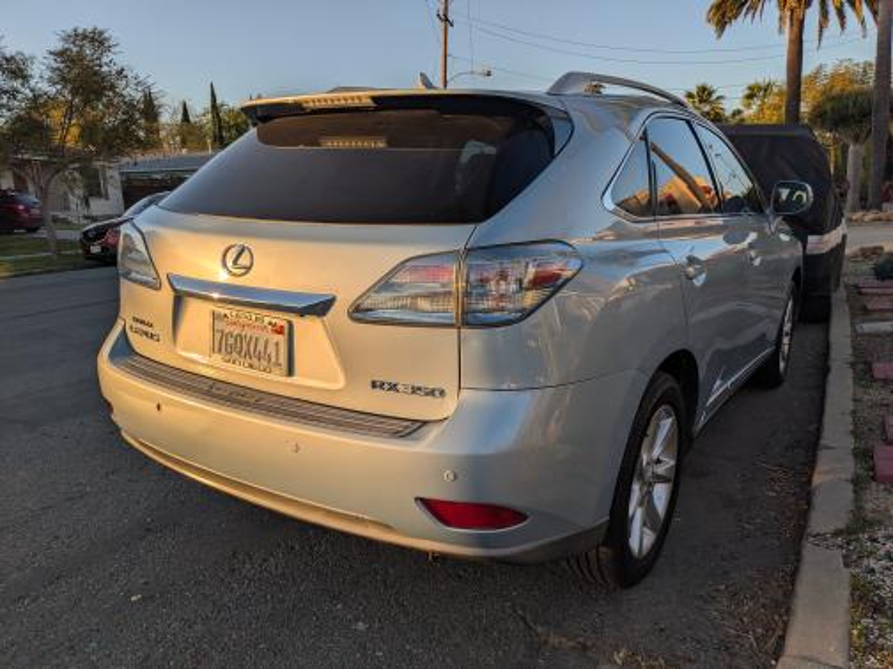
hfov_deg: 65.3
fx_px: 697
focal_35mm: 27
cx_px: 446
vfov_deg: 51.4
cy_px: 334
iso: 54
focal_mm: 4.38
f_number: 1.73
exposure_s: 1/2597
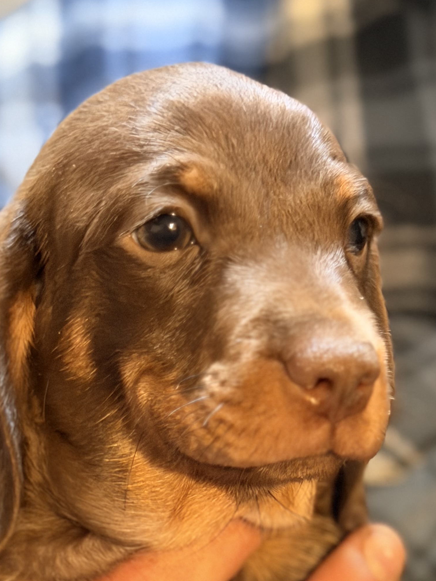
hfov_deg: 15.2
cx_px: 242
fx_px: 1629
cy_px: 540
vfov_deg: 19.8
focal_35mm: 97
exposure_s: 1/25
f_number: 1.78
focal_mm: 6.76
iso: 640
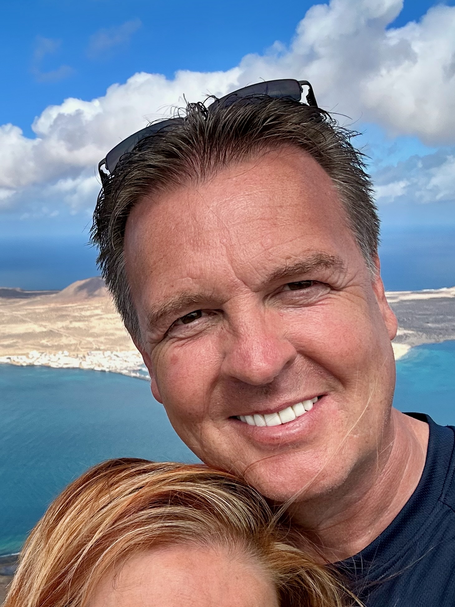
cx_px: 228
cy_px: 304
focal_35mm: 23
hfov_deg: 58.9
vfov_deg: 73.9
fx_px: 403
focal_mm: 2.69
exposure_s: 1/1348
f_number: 1.9
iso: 25
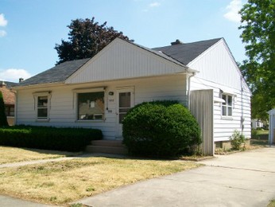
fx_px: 318
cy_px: 104
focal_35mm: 40
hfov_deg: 46.8
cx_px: 138
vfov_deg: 36.0
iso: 64
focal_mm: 7.1
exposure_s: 1/640
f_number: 3.2
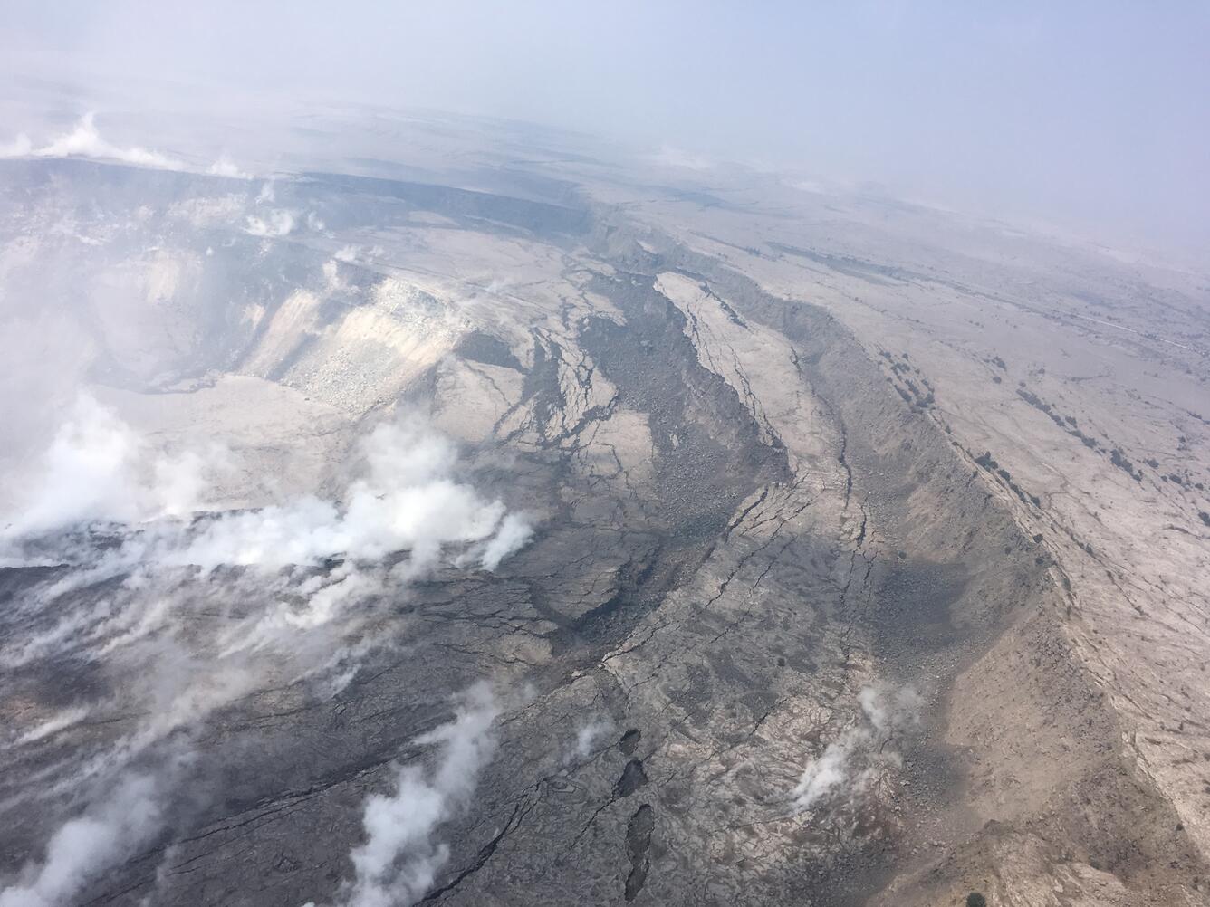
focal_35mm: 29
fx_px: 1014
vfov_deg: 48.2
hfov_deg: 61.7
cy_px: 454
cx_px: 605
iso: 25
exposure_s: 1/2331
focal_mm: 4.15
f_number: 2.2
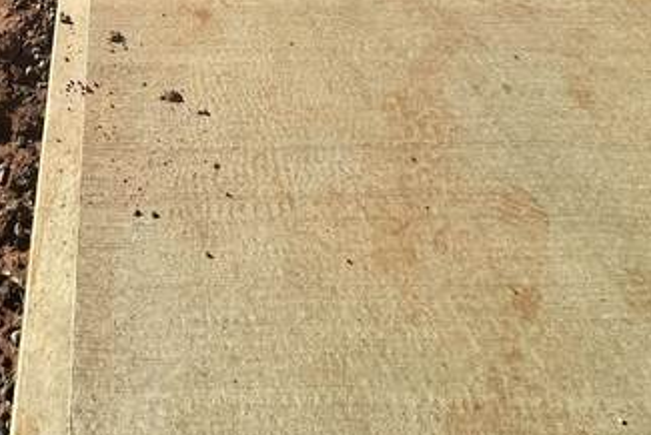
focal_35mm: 43
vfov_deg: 17.5
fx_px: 778
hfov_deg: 41.8
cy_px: -499
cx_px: 66
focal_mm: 2.22
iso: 50
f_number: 2.2
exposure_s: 1/1742
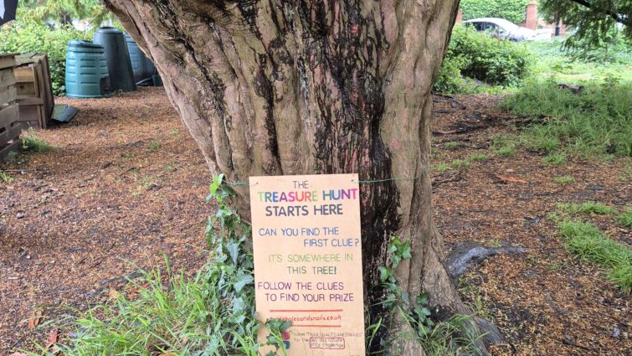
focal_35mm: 34
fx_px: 570
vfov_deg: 34.7
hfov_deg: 58.0
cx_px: 316
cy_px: 179
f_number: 1.8
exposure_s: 1/100
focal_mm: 5.4
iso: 250
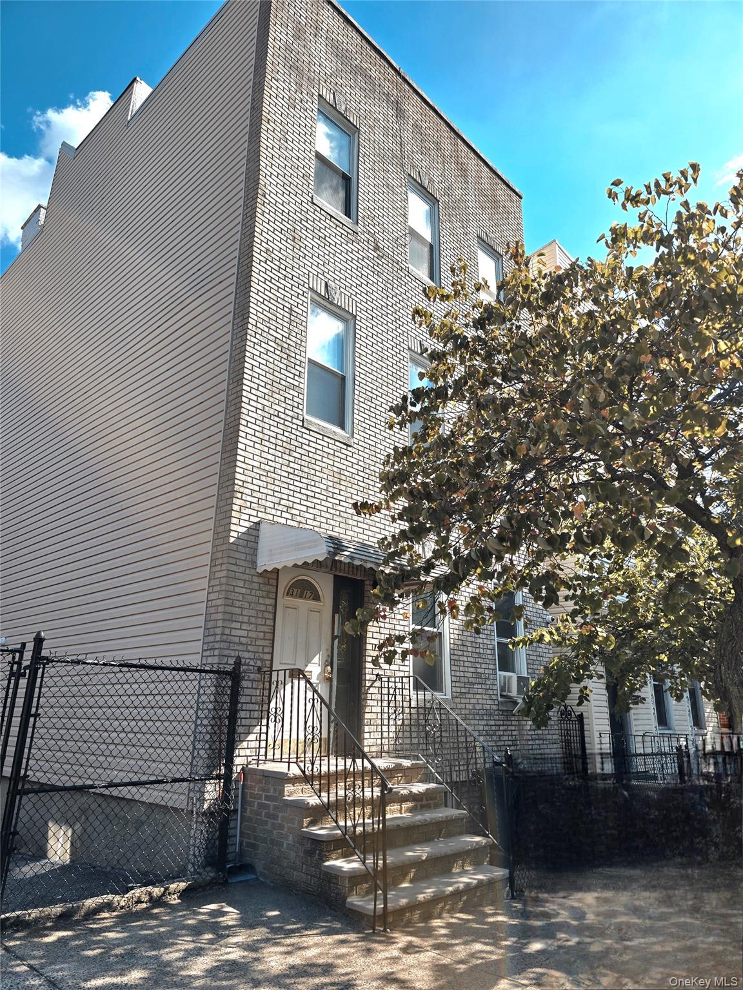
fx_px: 658
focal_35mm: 23
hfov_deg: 58.9
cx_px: 372
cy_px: 495
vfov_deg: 73.9
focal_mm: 6.3
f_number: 1.7
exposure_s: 1/455
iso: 12
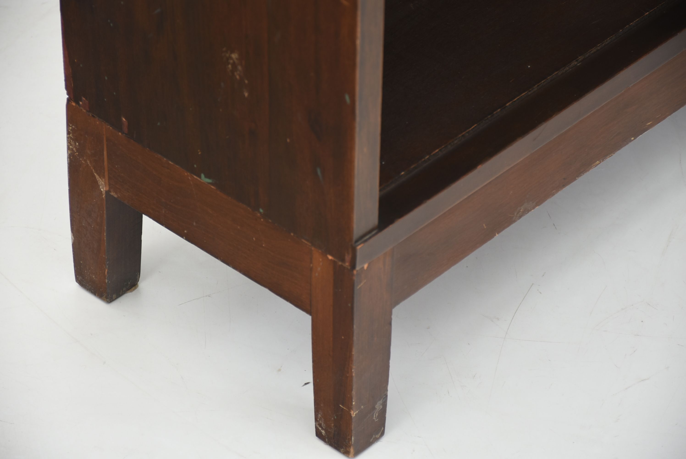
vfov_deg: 8.7
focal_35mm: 158
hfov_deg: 13.0
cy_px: 230
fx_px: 3003
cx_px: 343
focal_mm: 105
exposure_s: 1/125
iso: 200
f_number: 6.3
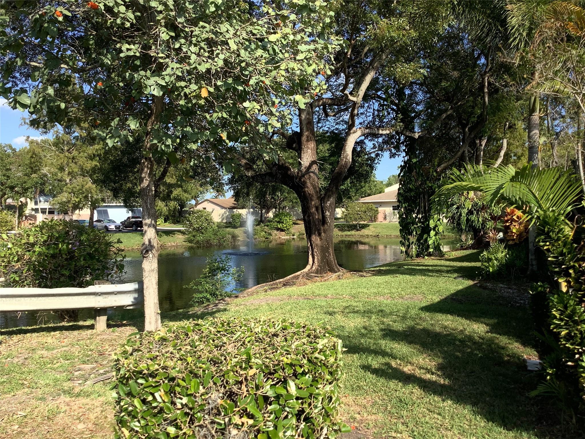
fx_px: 524
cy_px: 220
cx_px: 292
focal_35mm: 31
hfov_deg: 58.4
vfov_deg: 45.4
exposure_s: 1/947
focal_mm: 3.3
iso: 25
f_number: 2.4
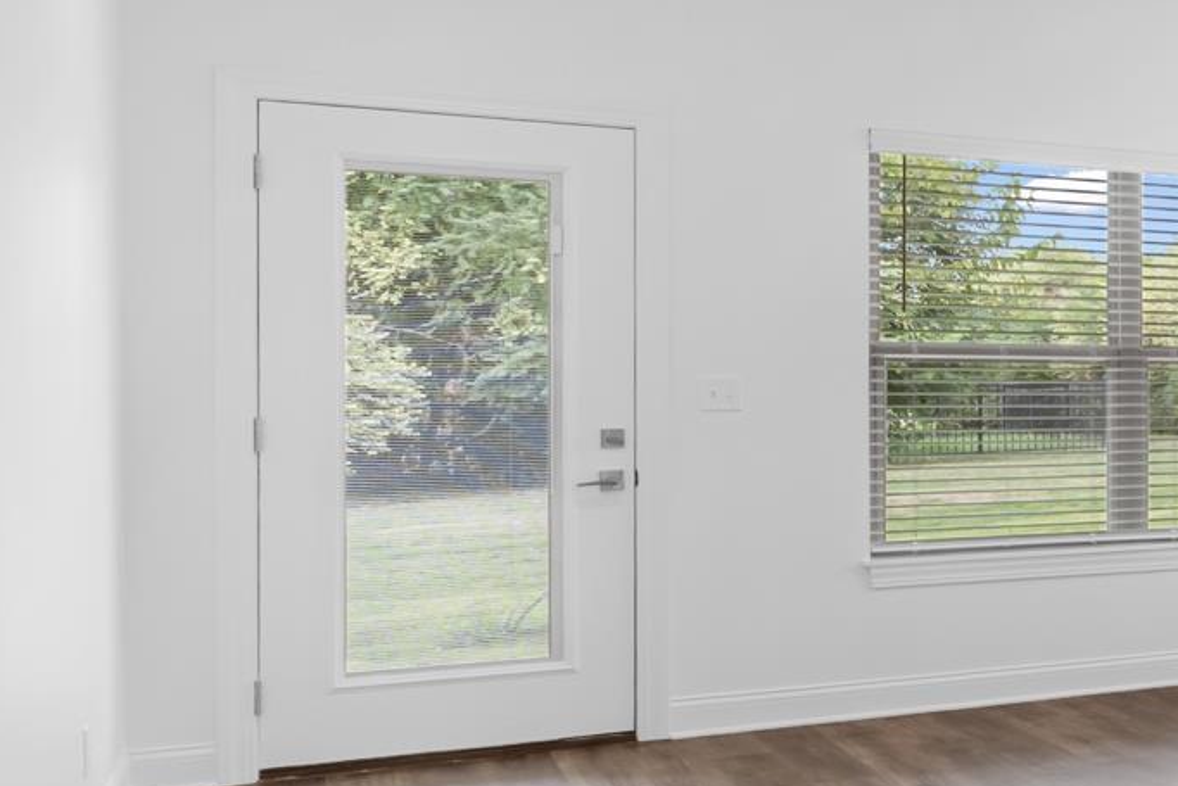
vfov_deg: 24.6
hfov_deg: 23.8
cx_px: 1971
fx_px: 1800
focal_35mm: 55
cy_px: 440
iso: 200
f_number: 9
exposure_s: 1/6
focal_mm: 10
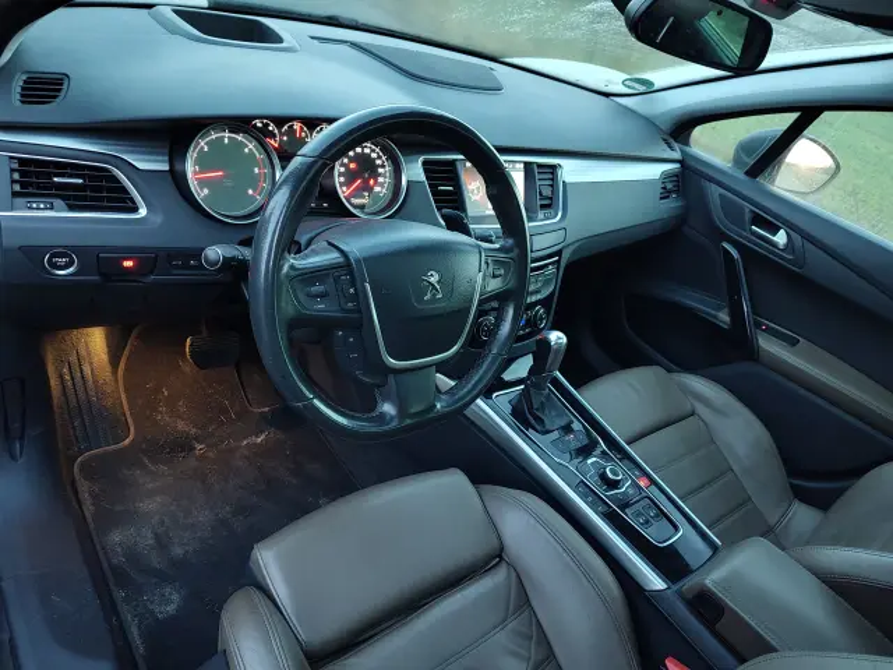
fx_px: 593
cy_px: 335
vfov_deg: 58.9
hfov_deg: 73.9
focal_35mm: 23
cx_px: 446
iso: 703
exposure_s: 1/33.3
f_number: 1.8
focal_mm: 5.56
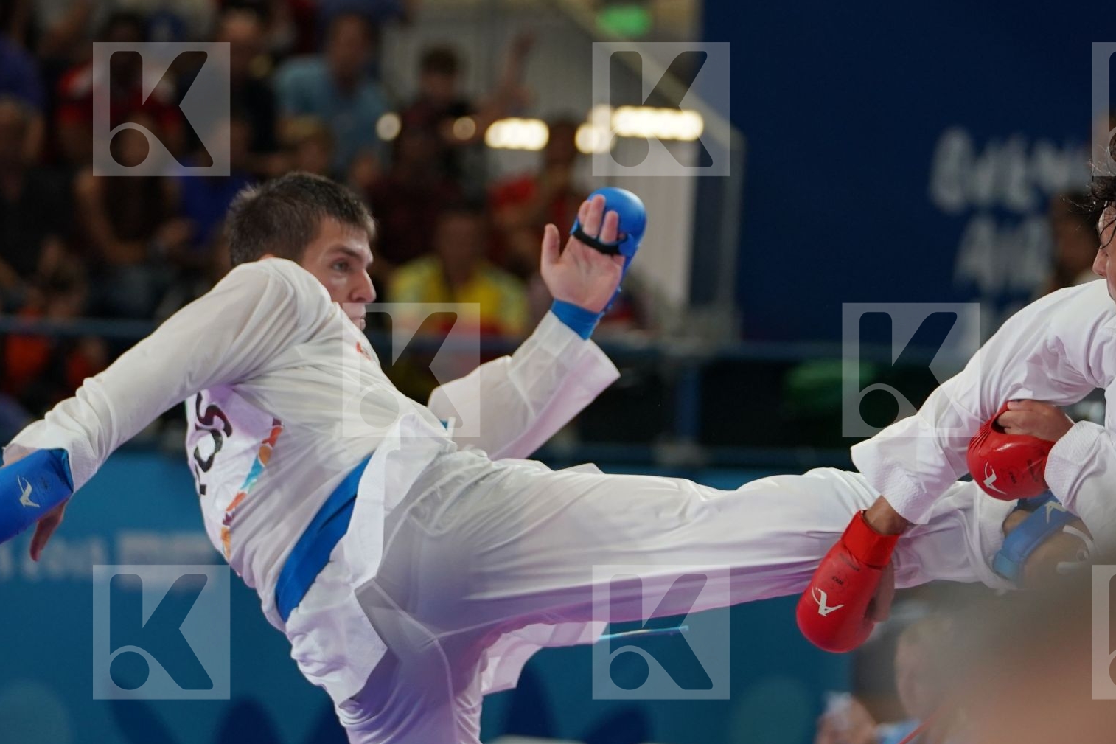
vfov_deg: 5.7
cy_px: 370
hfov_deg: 8.6
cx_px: 661
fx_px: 7408
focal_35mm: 239
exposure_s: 1/1000
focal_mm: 134
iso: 1250
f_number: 2.8
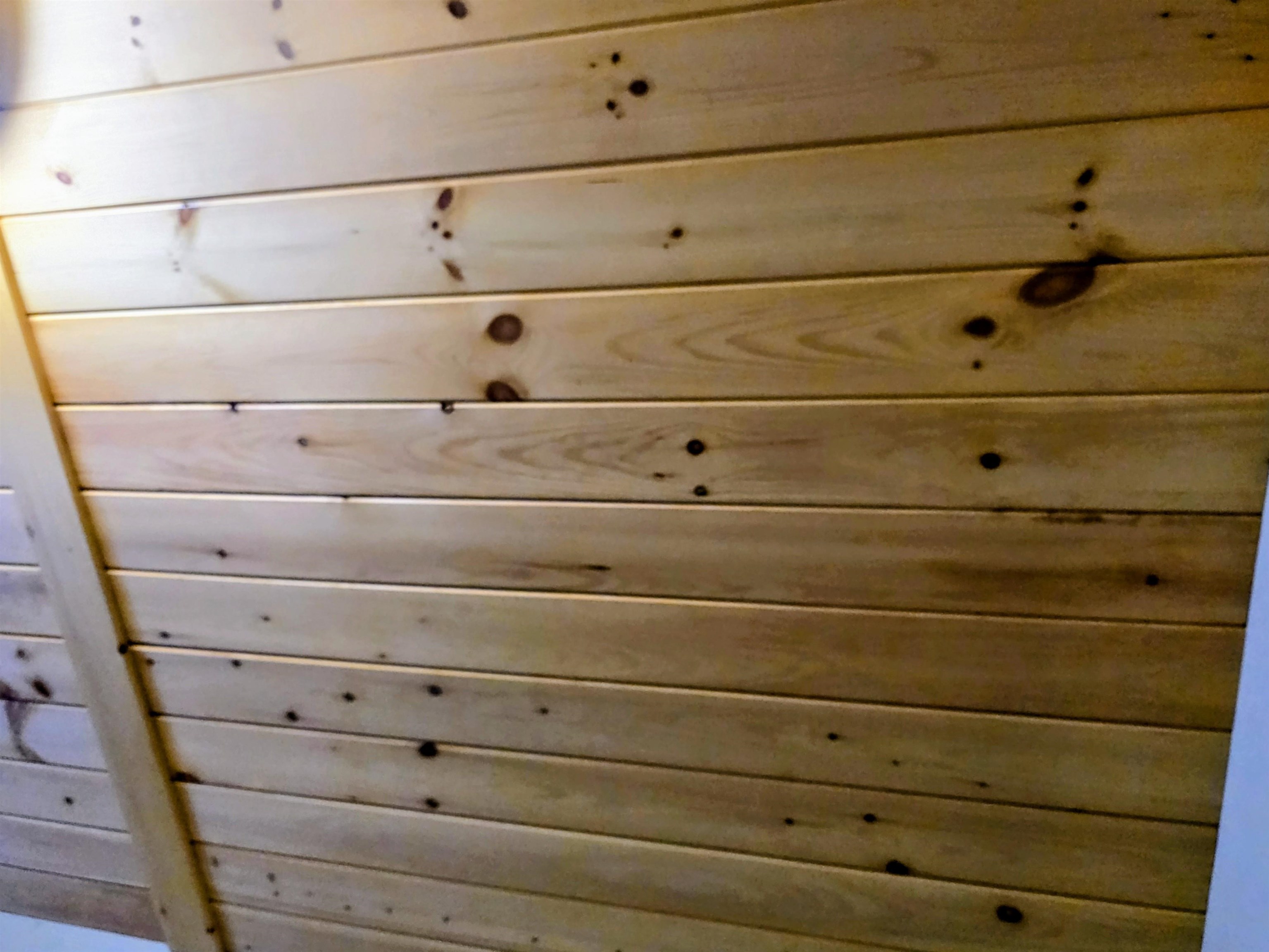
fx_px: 843
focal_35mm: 23
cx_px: 634
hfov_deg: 73.9
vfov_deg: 58.9
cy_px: 476
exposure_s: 1/120
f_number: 1.7
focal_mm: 6.3
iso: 800
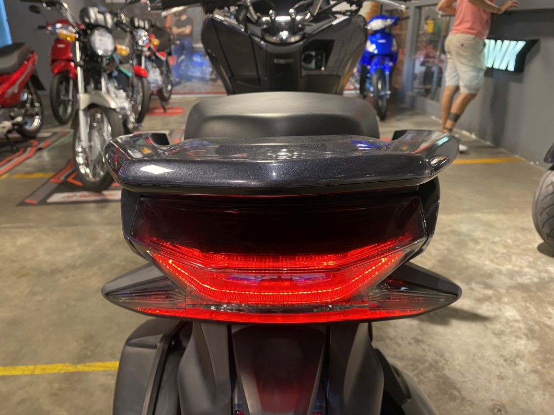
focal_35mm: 26
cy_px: 208
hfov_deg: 67.3
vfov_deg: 53.1
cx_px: 277
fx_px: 416
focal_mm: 4.25
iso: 400
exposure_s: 1/50
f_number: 1.8
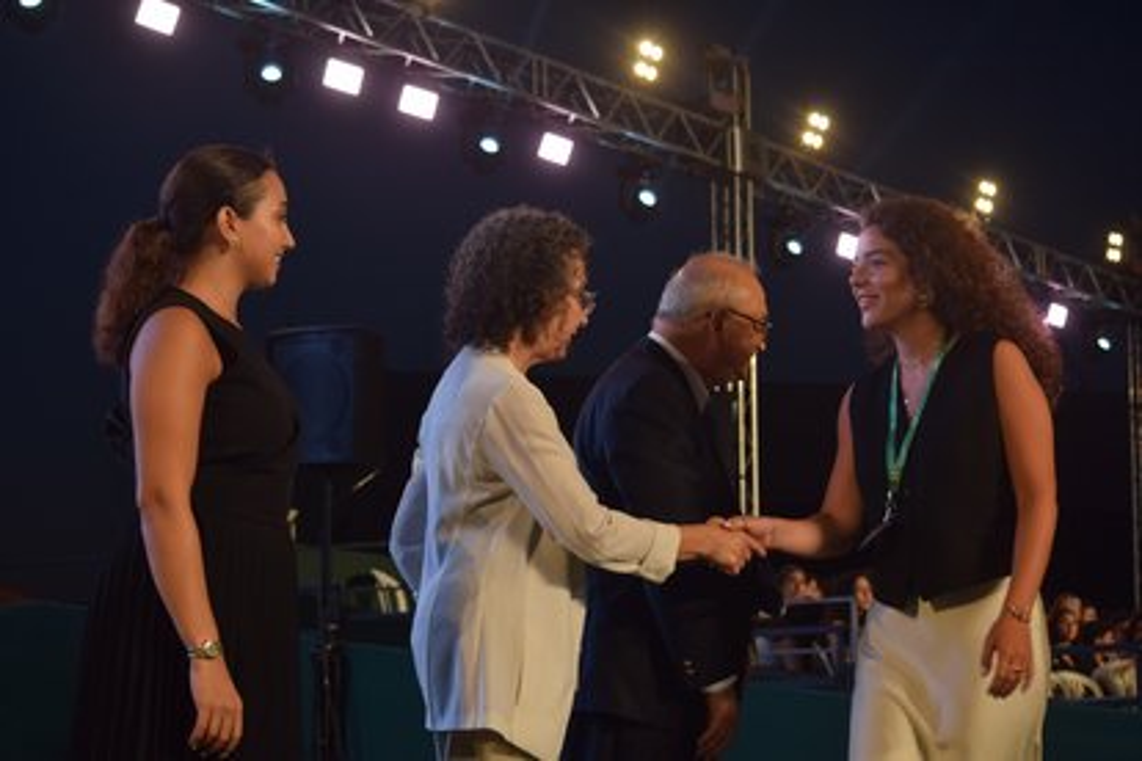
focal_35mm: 82
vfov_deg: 16.6
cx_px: 571
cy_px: 380
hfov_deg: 24.6
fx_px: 2617
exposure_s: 1/125
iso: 400
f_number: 5.6
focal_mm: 55
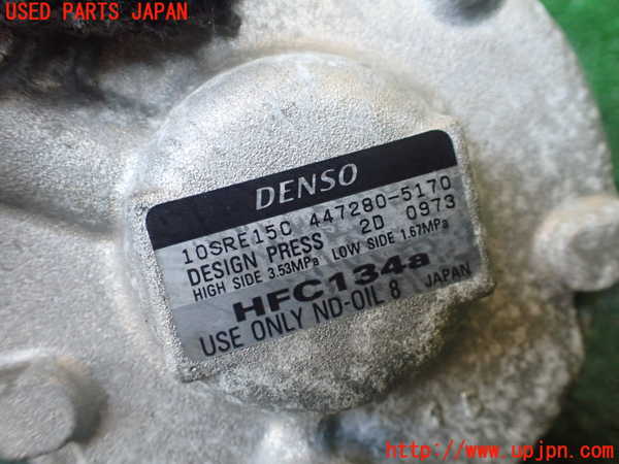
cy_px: 232
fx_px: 536
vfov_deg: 46.8
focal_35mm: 30
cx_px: 310
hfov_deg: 60.0
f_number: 2.3
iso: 800
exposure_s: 1/125
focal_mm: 5.4
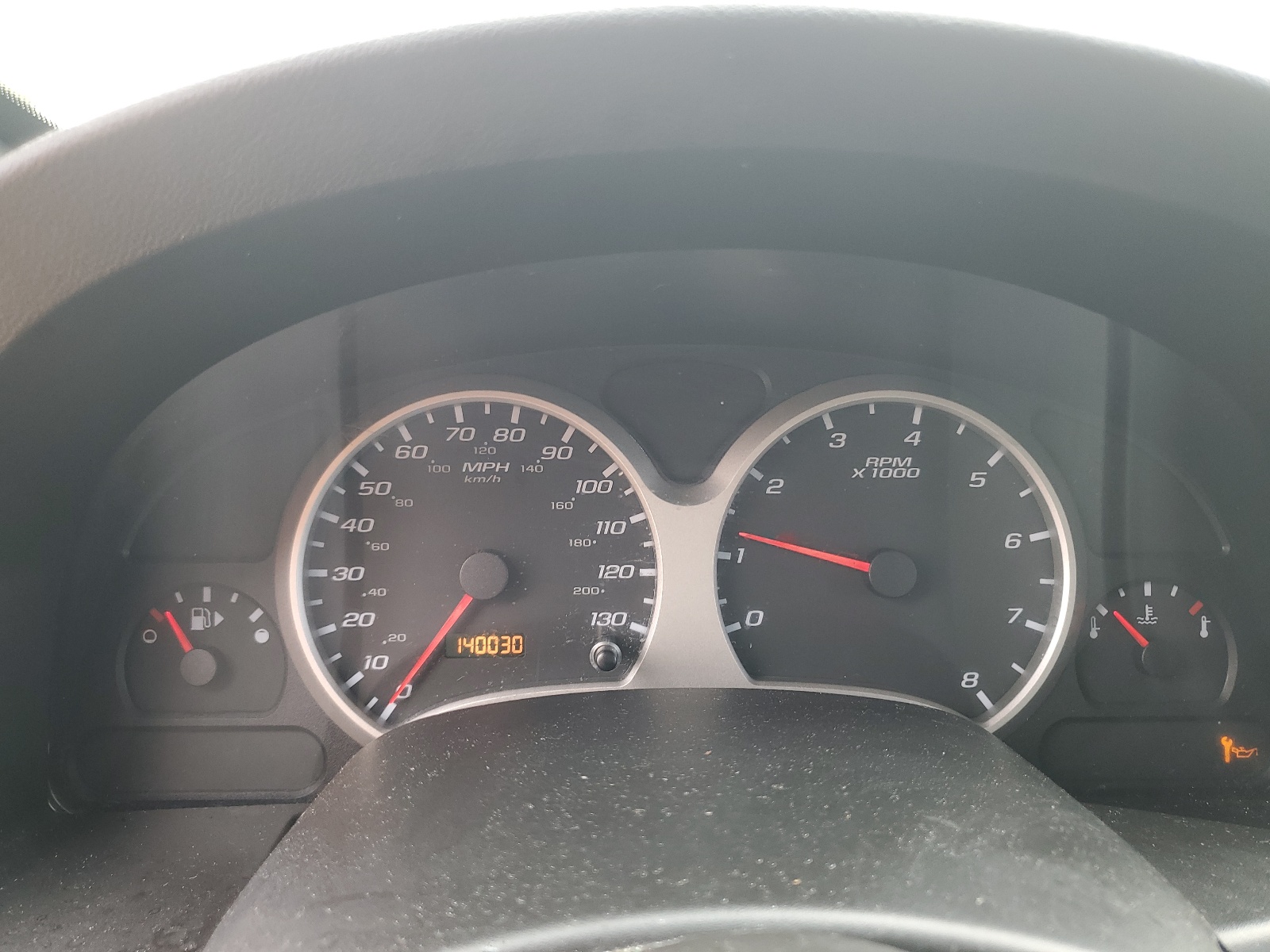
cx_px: 635
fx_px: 954
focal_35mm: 26
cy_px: 476
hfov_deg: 67.3
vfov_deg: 53.1
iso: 52
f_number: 1.5
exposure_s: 1/60.2
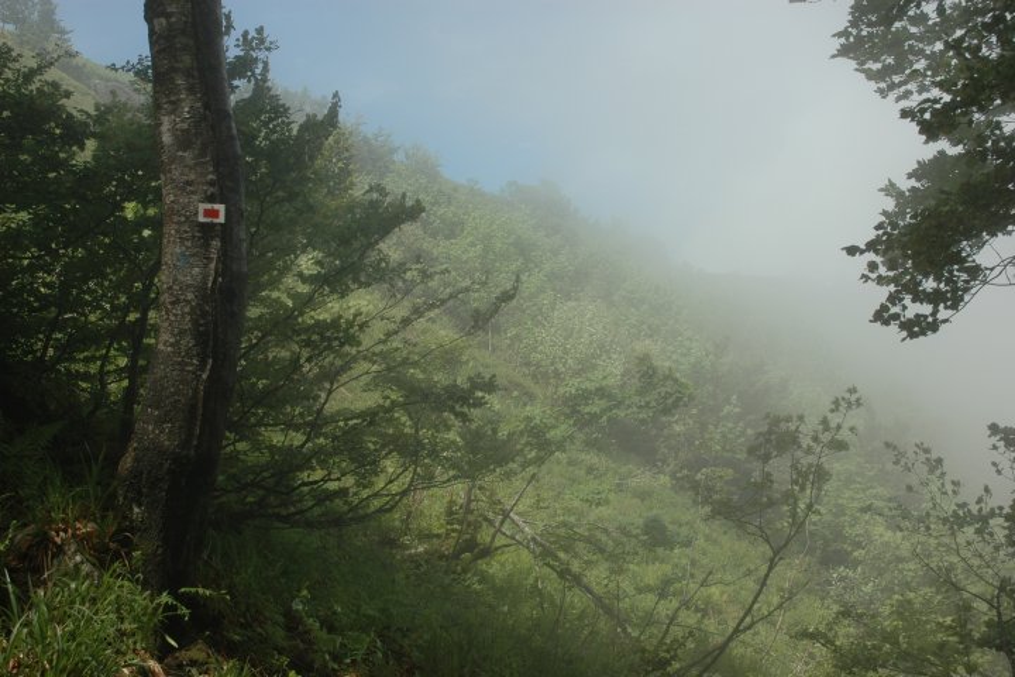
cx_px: 508
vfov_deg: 35.5
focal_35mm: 38
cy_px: 338
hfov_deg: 51.3
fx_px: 1057
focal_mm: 25
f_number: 9
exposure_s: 1/250
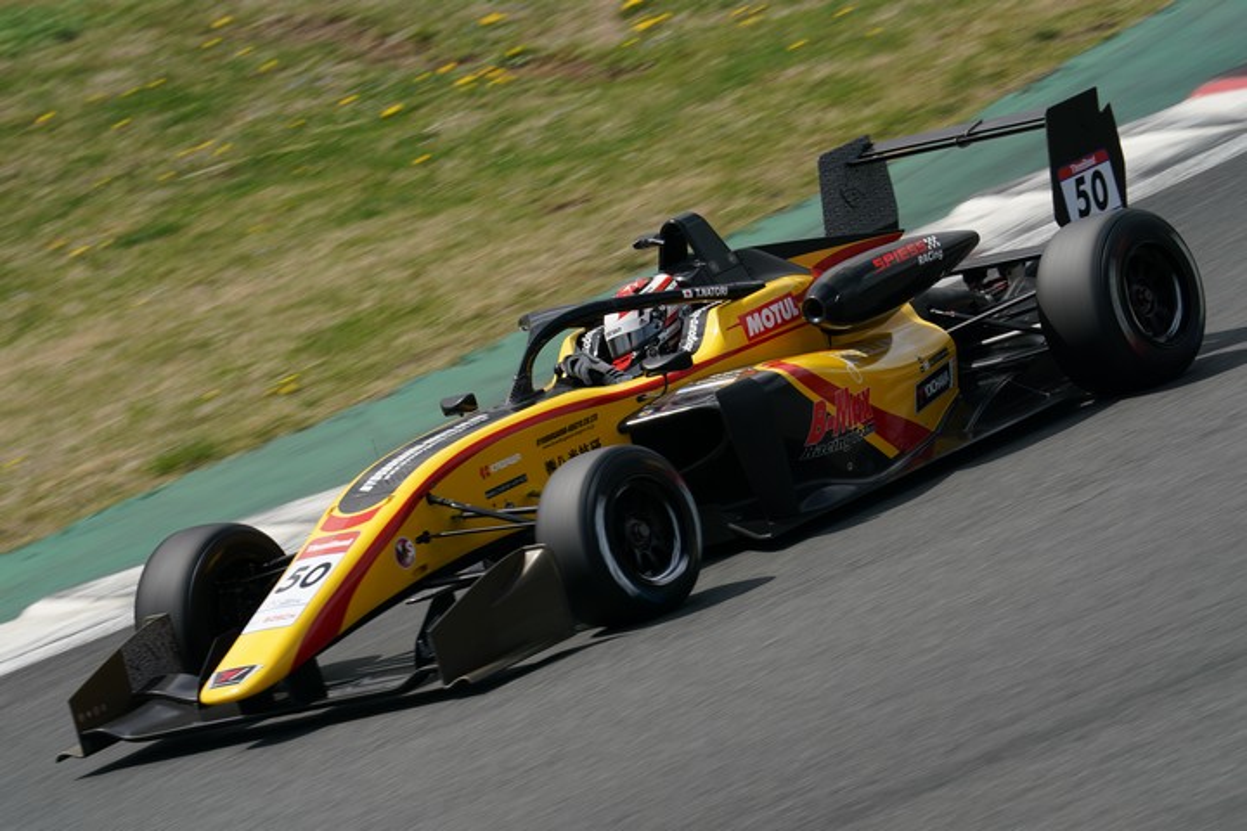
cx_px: 624
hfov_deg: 4.1
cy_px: 416
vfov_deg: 2.7
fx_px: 17526
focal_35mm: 506
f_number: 14
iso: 200
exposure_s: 1/250
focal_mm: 506
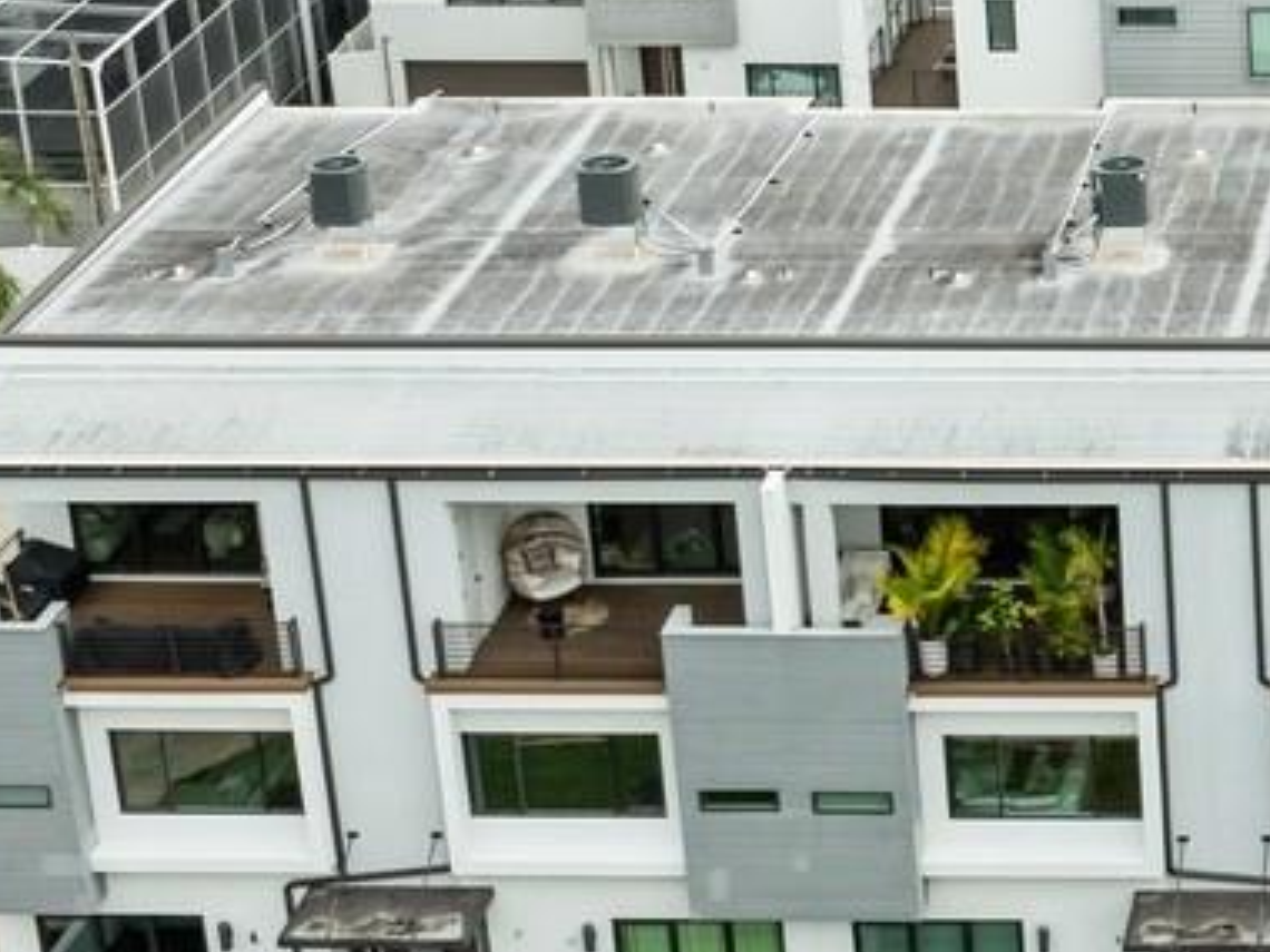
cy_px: 174
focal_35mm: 101
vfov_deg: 14.6
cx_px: 1678
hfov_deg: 18.1
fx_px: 3706
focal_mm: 12.29
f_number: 2.8
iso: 110
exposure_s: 1/1250
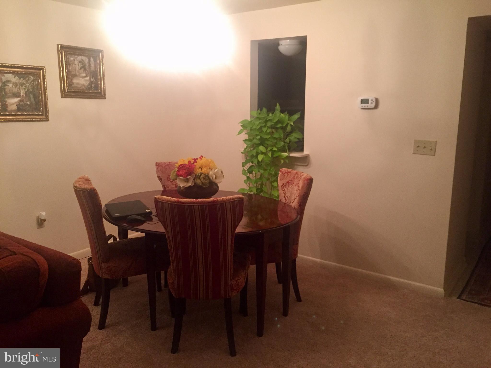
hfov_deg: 61.7
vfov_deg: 48.2
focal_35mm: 29
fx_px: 411
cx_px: 246
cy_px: 184
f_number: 2.2
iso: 160
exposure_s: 1/30
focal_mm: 4.15
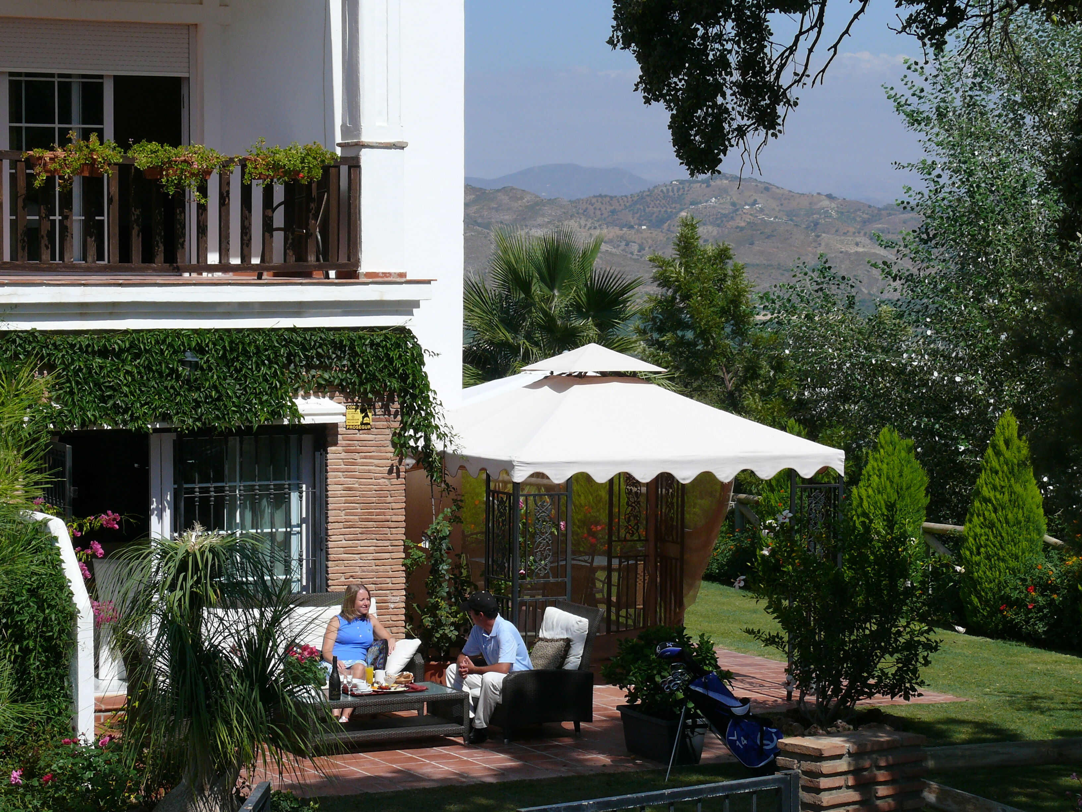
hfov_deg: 19.4
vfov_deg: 14.6
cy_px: 406
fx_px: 3157
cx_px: 541
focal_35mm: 101
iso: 100
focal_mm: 19.1
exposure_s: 1/500
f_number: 7.1
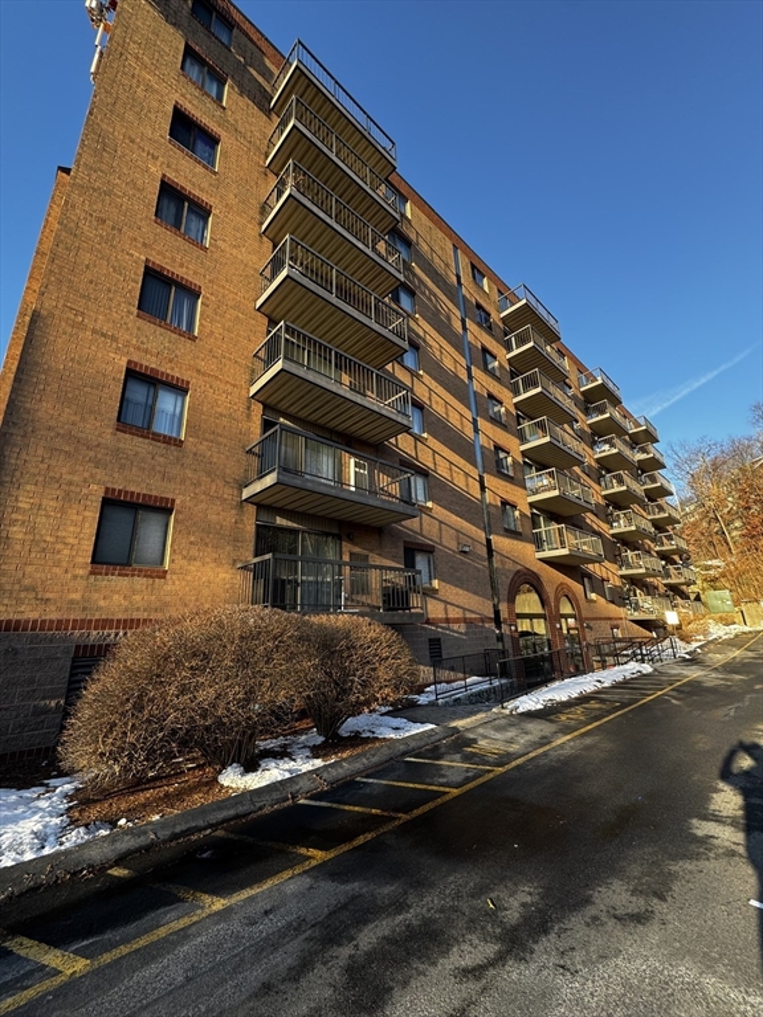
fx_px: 411
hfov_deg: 85.7
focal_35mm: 14
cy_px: 508
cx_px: 382
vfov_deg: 102.1
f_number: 2.2
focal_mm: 2.22
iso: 40
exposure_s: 1/256
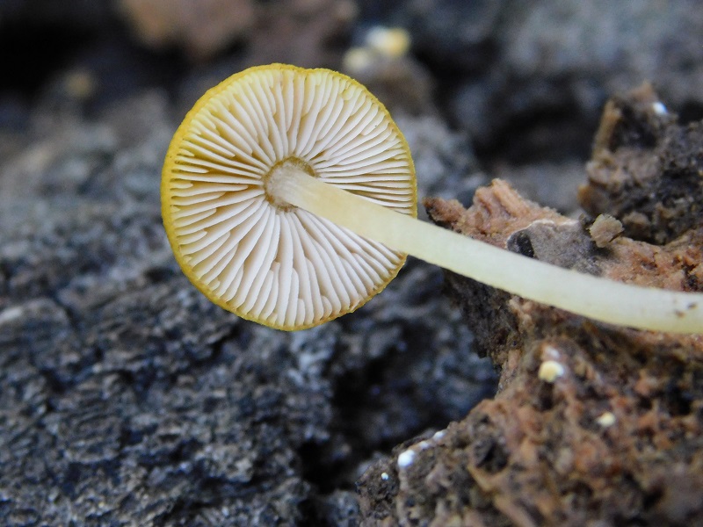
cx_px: 352
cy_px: 264
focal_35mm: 148
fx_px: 3006
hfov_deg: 13.3
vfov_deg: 10.0
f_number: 5.1
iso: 800
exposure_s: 1/20
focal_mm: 26.3
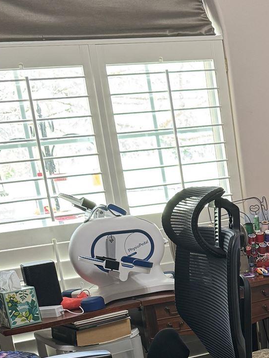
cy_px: 377
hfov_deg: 18.5
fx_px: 787
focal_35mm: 76
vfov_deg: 24.2
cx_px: 309
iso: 250
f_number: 1.78
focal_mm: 6.76
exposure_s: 1/60
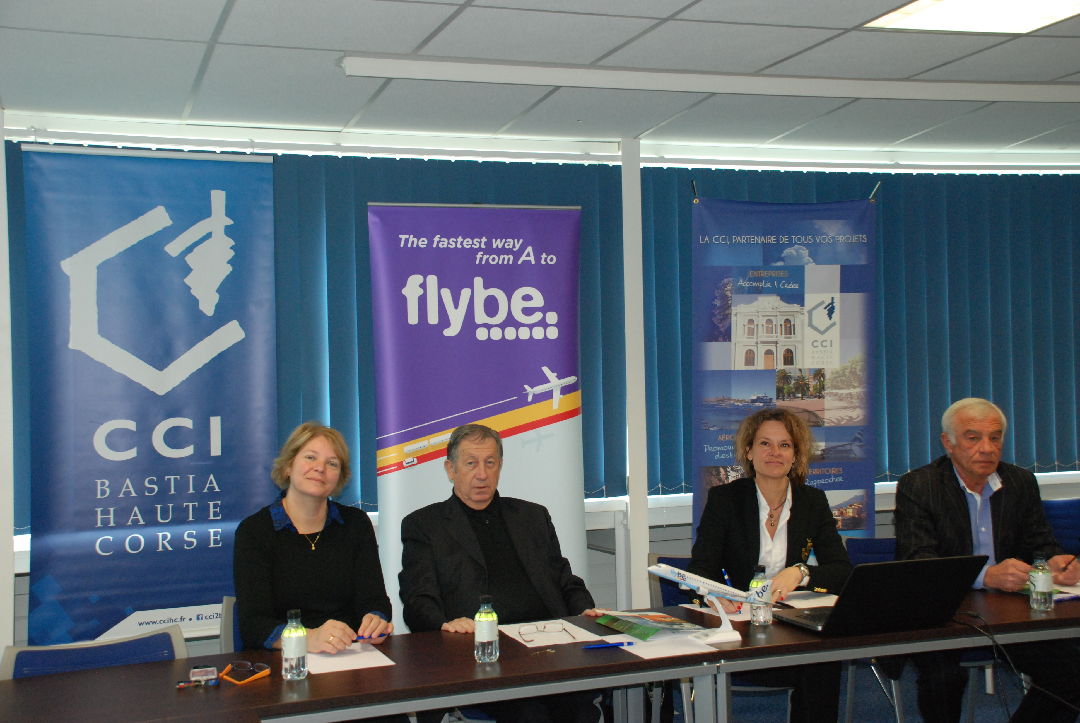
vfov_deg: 29.0
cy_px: 362
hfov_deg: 42.3
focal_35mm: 46
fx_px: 1397
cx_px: 540
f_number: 5
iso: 800
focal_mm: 31
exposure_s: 1/60
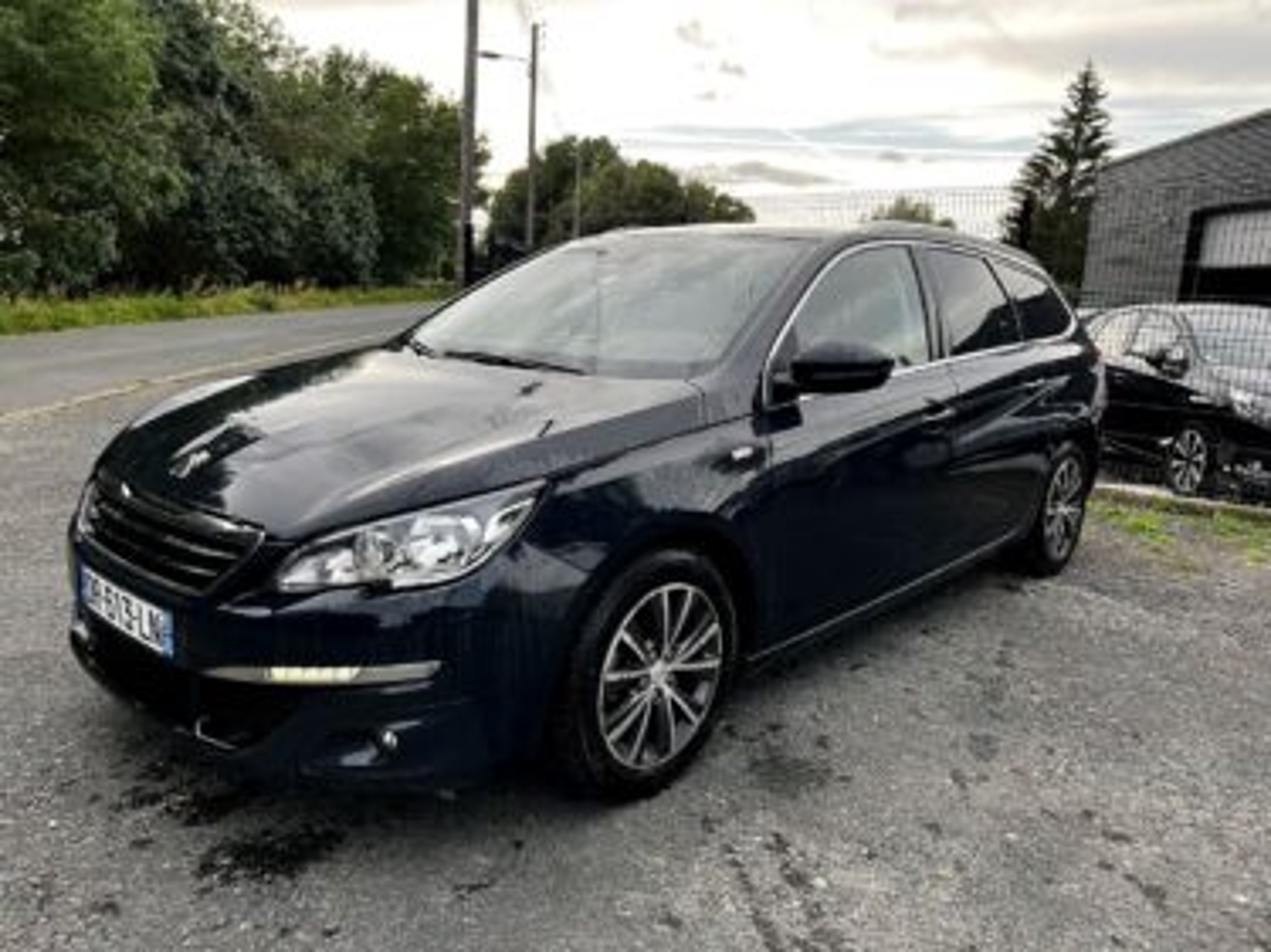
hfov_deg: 67.3
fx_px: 954
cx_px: 636
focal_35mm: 26
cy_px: 476
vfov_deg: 53.0
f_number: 1.5
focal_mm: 5.7
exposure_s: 1/743
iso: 50
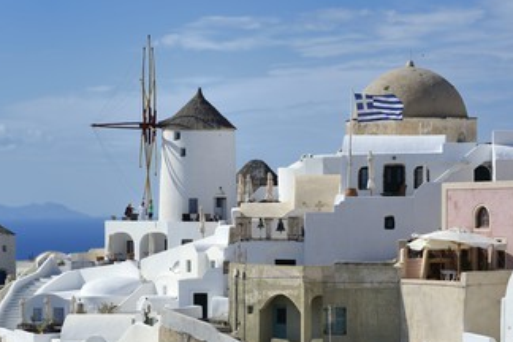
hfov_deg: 13.0
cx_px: 206
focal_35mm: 158
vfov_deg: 8.7
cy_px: 206
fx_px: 2251
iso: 100
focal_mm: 122
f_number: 11
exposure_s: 1/250
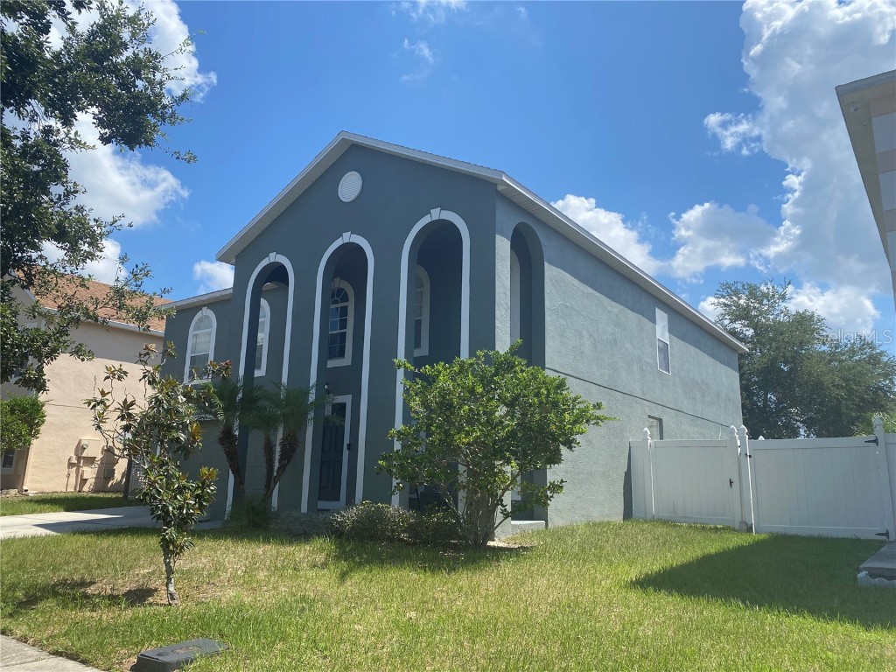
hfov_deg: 67.3
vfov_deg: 53.1
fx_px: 673
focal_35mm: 26
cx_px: 448
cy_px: 336
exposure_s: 1/2817
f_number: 1.8
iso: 32
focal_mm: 4.25
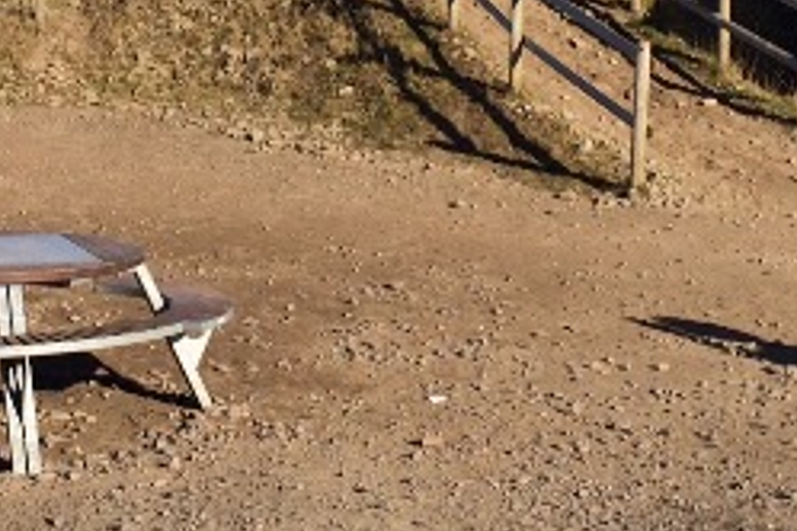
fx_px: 2147
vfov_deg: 13.8
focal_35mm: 97
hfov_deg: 20.9
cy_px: -35
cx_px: 224
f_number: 2.2
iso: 32
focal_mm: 4.15
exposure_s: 1/2415
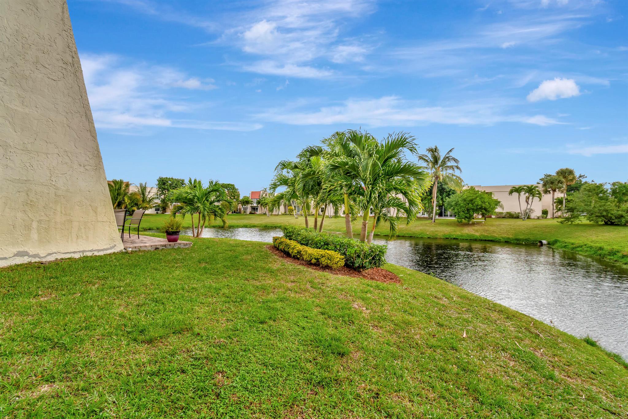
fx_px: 262
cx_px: 314
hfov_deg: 100.4
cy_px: 210
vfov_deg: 77.3
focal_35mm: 15
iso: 500
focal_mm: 10
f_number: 8
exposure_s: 1/320
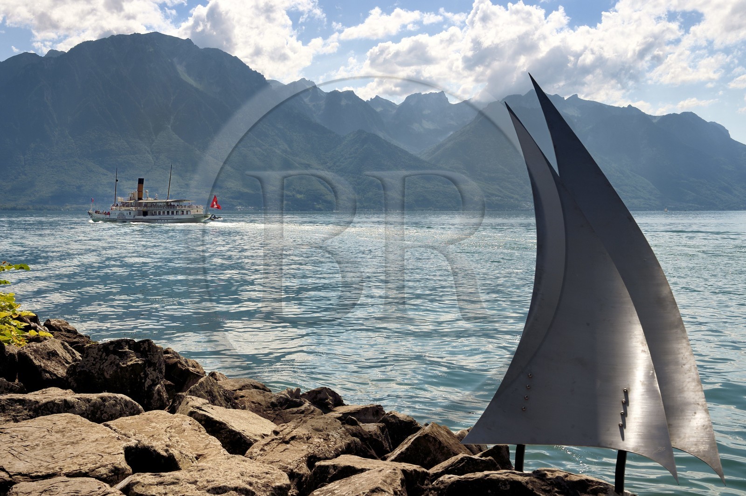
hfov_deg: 39.6
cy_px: 248
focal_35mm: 50
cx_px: 373
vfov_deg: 26.9
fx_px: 1035
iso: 200
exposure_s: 1/400
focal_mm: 50
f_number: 14
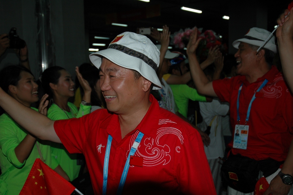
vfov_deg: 35.4
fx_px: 305
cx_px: 146
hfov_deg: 51.3
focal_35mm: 38
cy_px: 98
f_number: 3.8
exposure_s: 1/60
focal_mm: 25
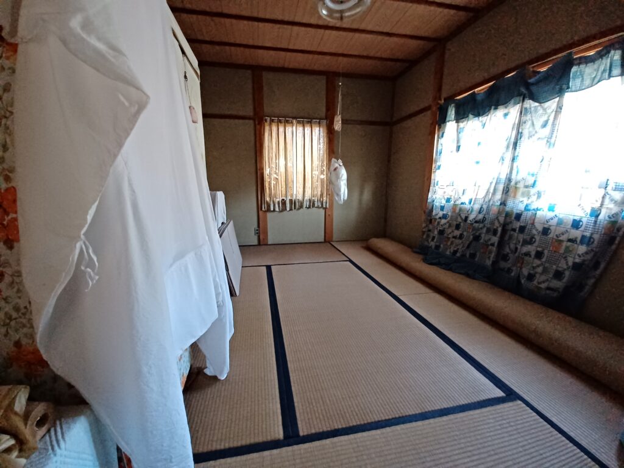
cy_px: 234
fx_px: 234
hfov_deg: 106.2
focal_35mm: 13
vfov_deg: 89.9
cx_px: 312
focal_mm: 1.42
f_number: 2.2
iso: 320
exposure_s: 1/20
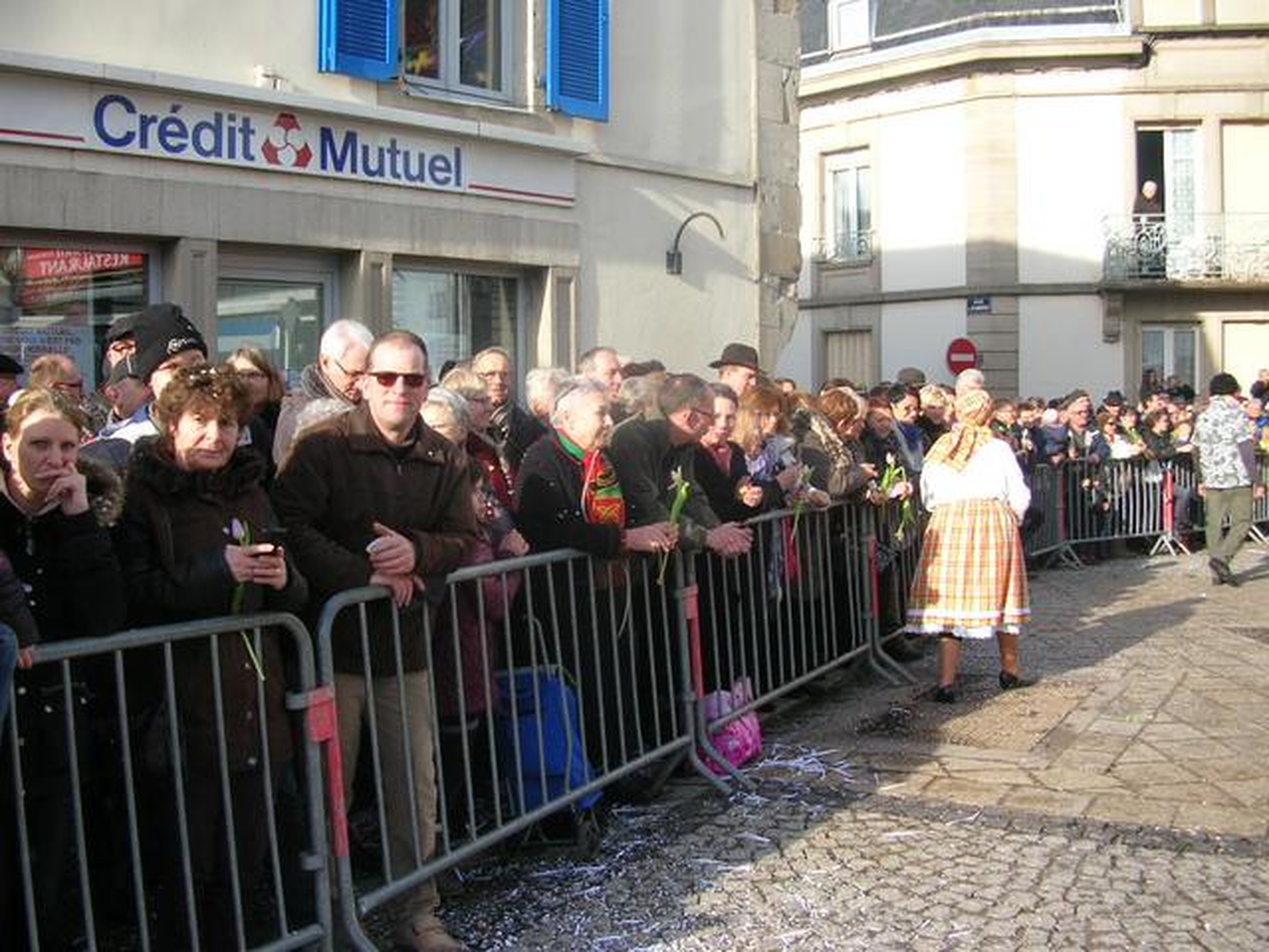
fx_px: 1283
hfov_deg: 52.6
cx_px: 634
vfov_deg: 40.7
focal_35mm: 35
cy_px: 476
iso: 50
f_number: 2.8
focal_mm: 5.8
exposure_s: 1/440
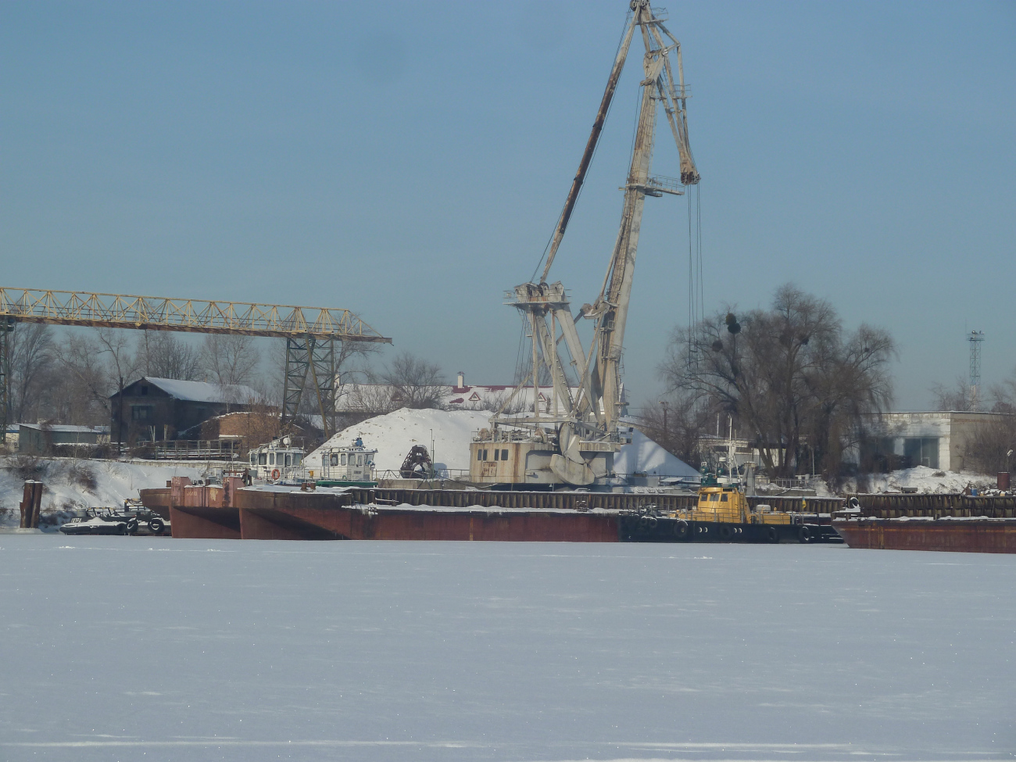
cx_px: 508
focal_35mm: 111
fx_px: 3258
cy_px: 381
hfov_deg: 17.7
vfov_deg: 13.3
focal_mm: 18.2
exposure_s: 1/640
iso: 80
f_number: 5.6
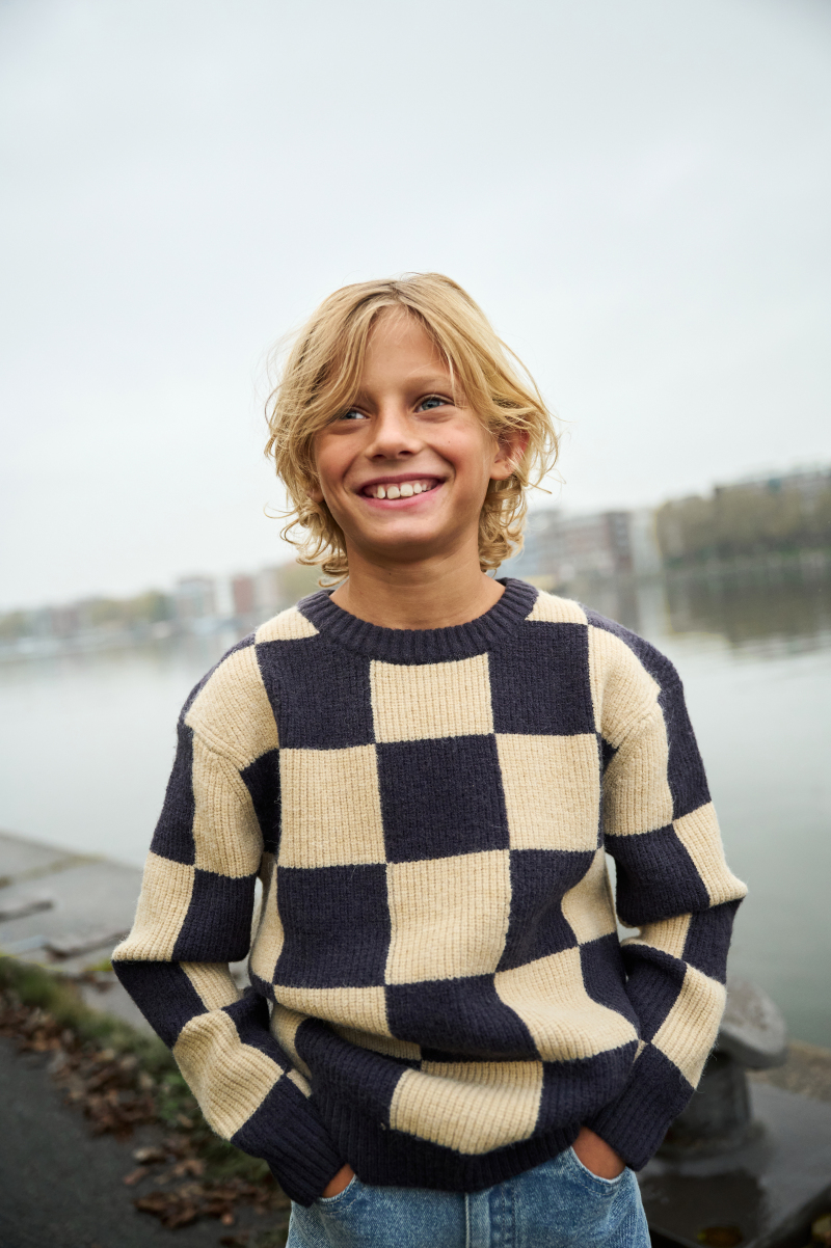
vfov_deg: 58.0
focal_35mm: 32
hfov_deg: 40.5
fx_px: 1127
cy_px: 624
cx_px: 416
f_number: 2.8
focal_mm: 32.5
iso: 1000
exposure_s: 1/1250
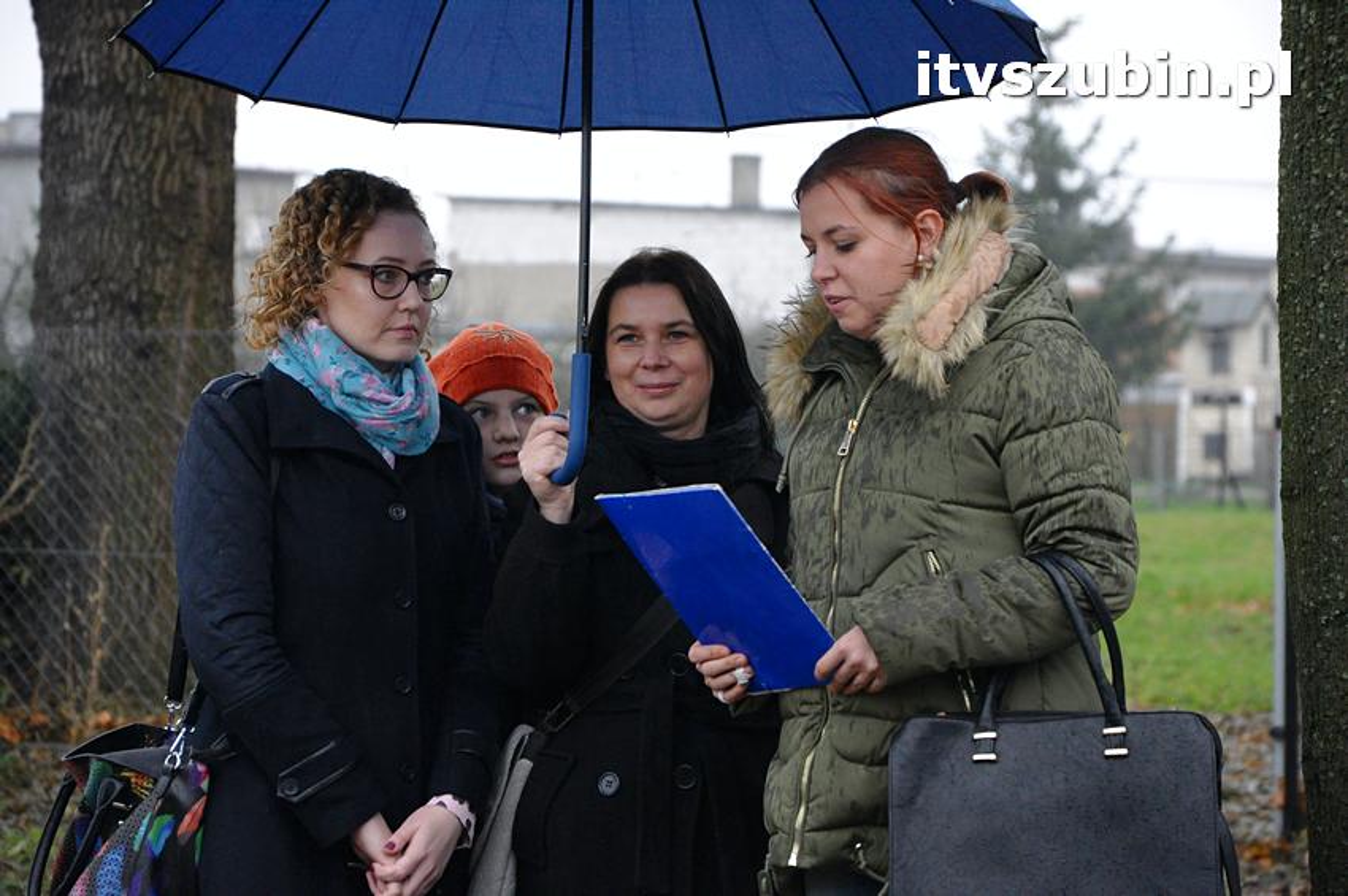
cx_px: 674
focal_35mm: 158
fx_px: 5892
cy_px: 448
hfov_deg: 13.1
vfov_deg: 8.7
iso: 2000
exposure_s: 1/80
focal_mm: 105
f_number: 5.6
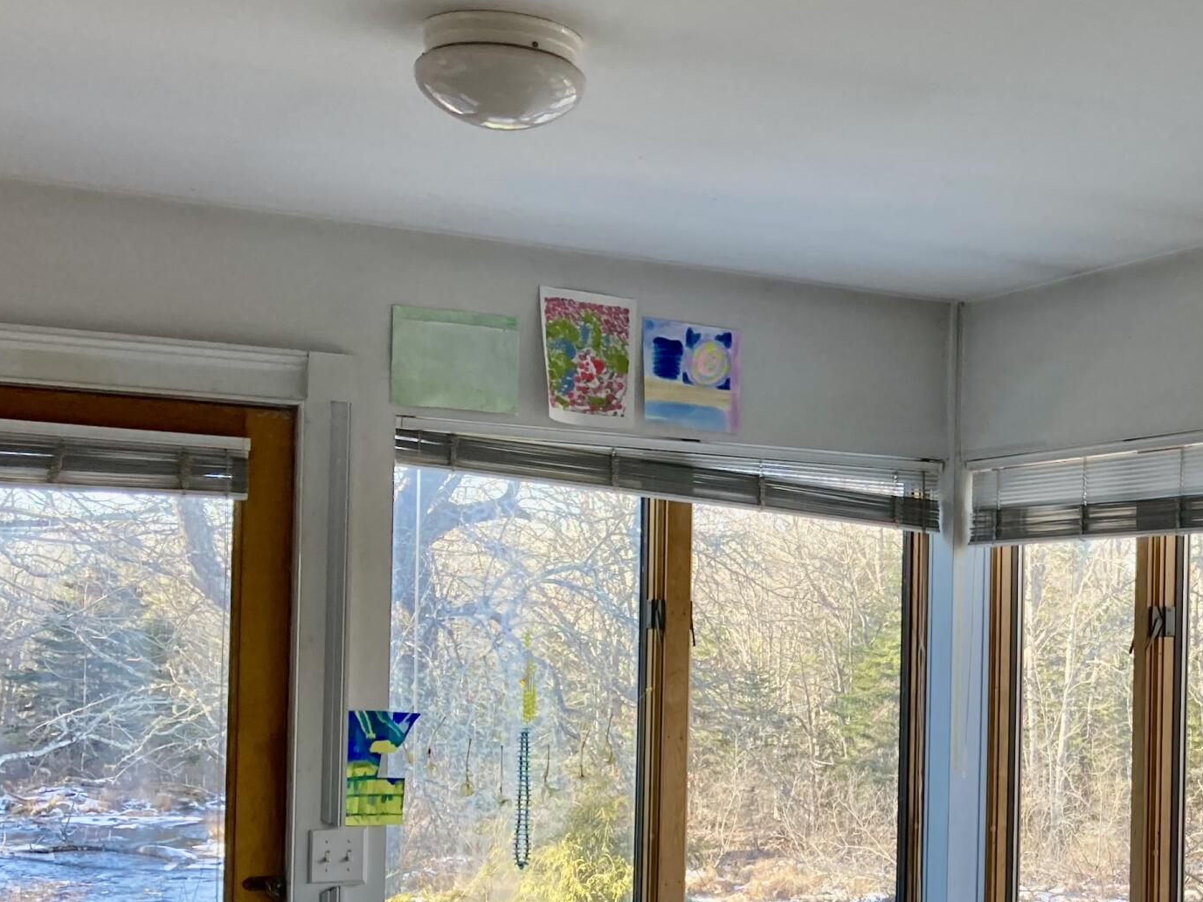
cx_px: 1076
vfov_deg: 23.8
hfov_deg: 30.3
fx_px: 2120
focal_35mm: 61
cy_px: 688
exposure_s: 1/121
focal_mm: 3.99
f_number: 1.8
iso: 50
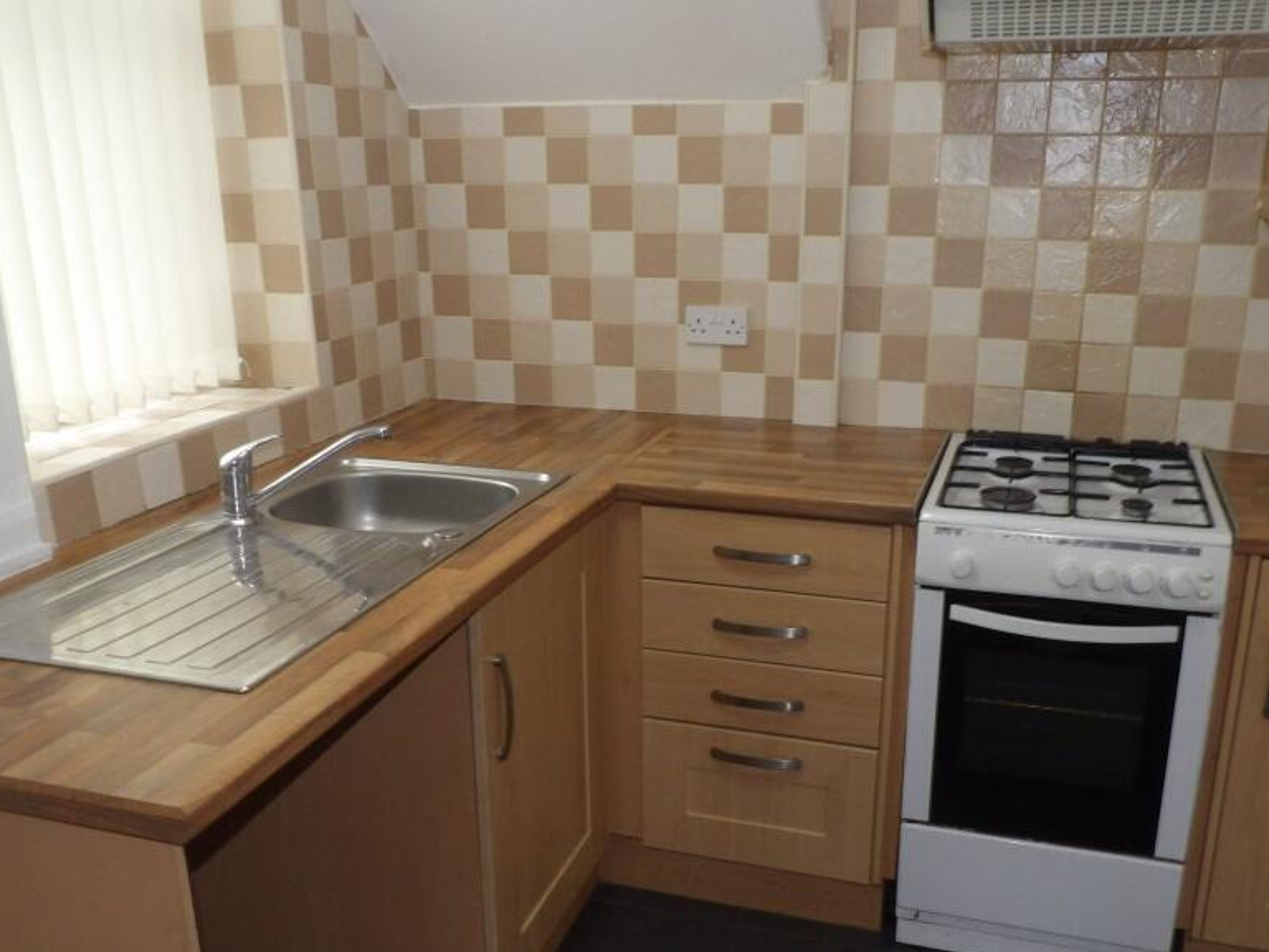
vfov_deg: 44.0
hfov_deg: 56.8
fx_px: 1173
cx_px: 658
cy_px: 549
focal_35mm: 32
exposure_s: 1/33
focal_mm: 4.3
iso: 200
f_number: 3.2
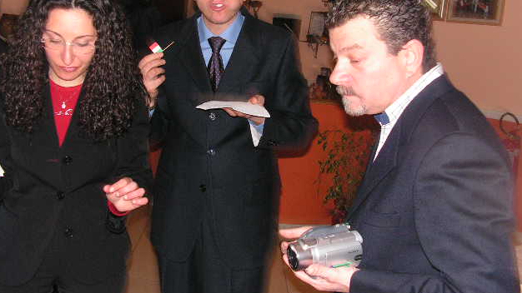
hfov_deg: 42.1
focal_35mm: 49
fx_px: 678
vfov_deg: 24.3
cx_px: 259
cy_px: 106
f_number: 3.2
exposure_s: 1/40
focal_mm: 7.4
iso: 200
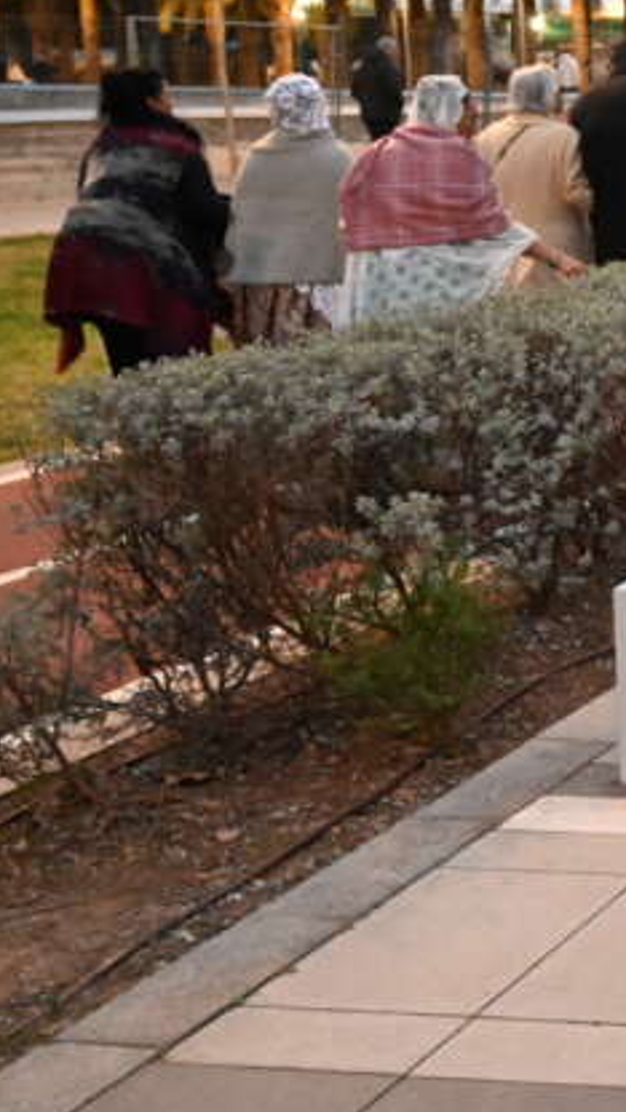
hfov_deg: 13.2
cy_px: 378
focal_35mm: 73
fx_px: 2164
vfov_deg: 28.7
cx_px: 1407
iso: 10000
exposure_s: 1/250
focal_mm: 27.5
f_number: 4
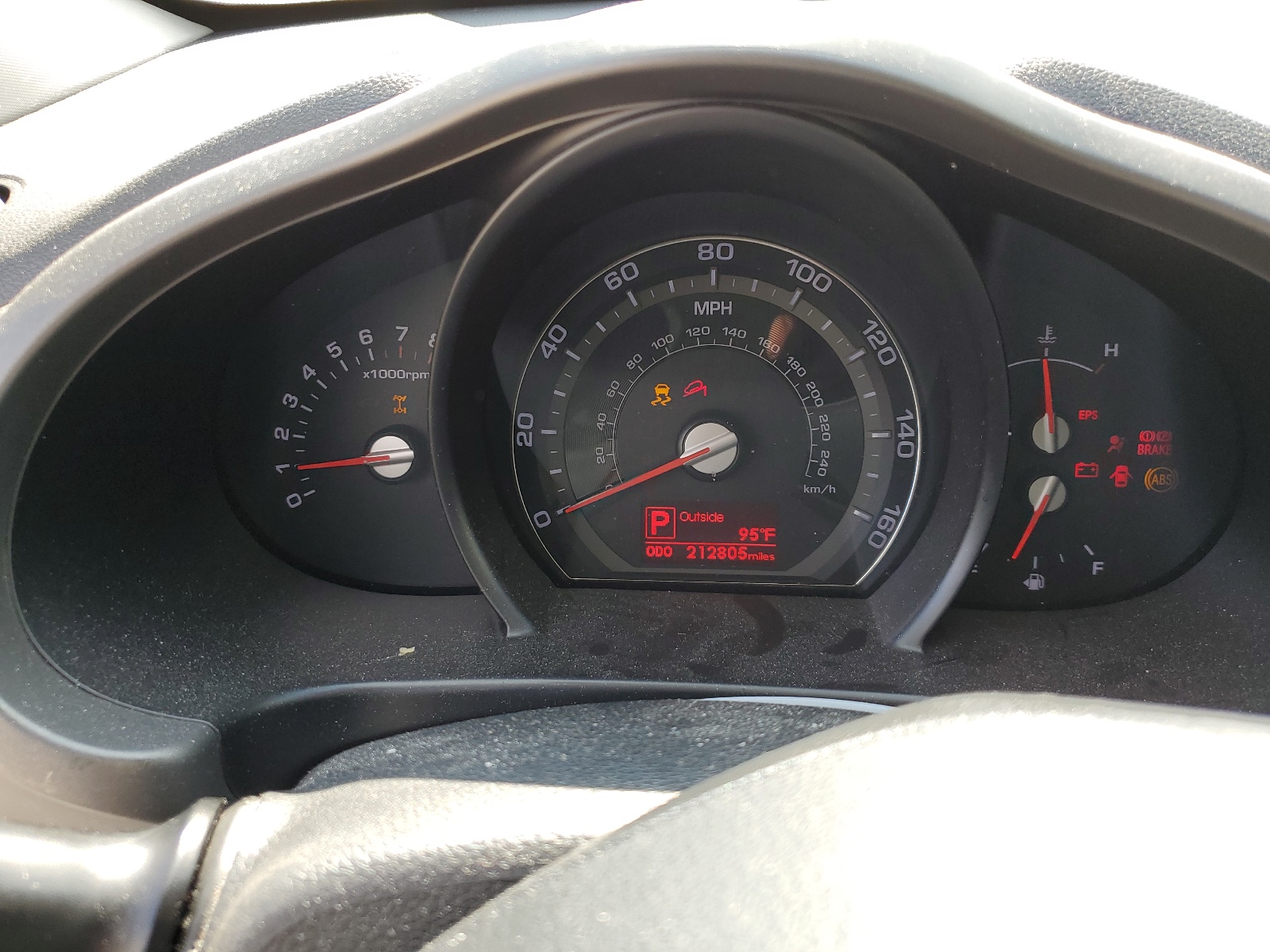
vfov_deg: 53.1
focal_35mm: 26
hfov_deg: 67.3
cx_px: 635
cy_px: 476
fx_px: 954
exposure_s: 1/179
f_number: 1.5
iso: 50
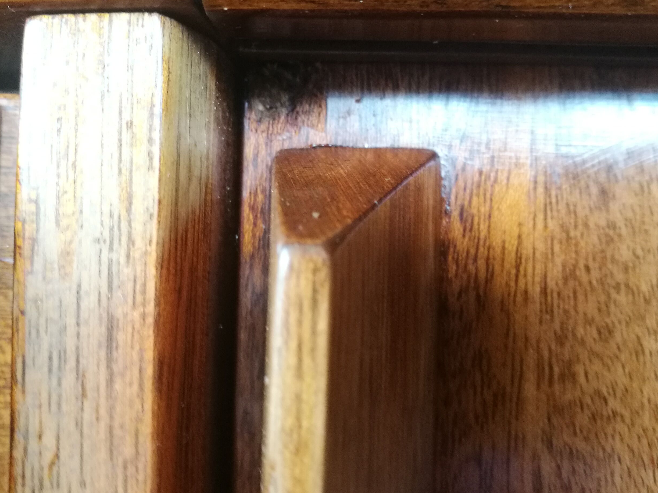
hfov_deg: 51.3
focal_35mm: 36
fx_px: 684
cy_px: 214
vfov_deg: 39.6
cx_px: 308
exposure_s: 1/25
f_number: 2.2
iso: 320
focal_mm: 4.5
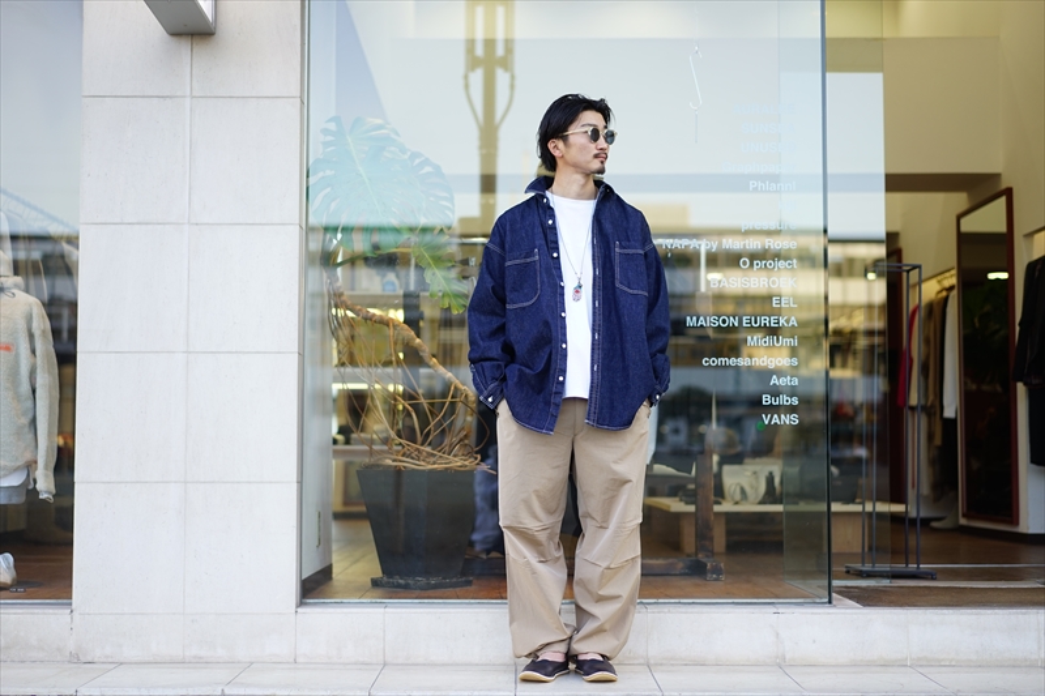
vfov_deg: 24.6
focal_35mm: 55
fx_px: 1596
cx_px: 522
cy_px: 348
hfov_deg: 36.3
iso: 100
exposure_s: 1/160
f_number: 2
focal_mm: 55
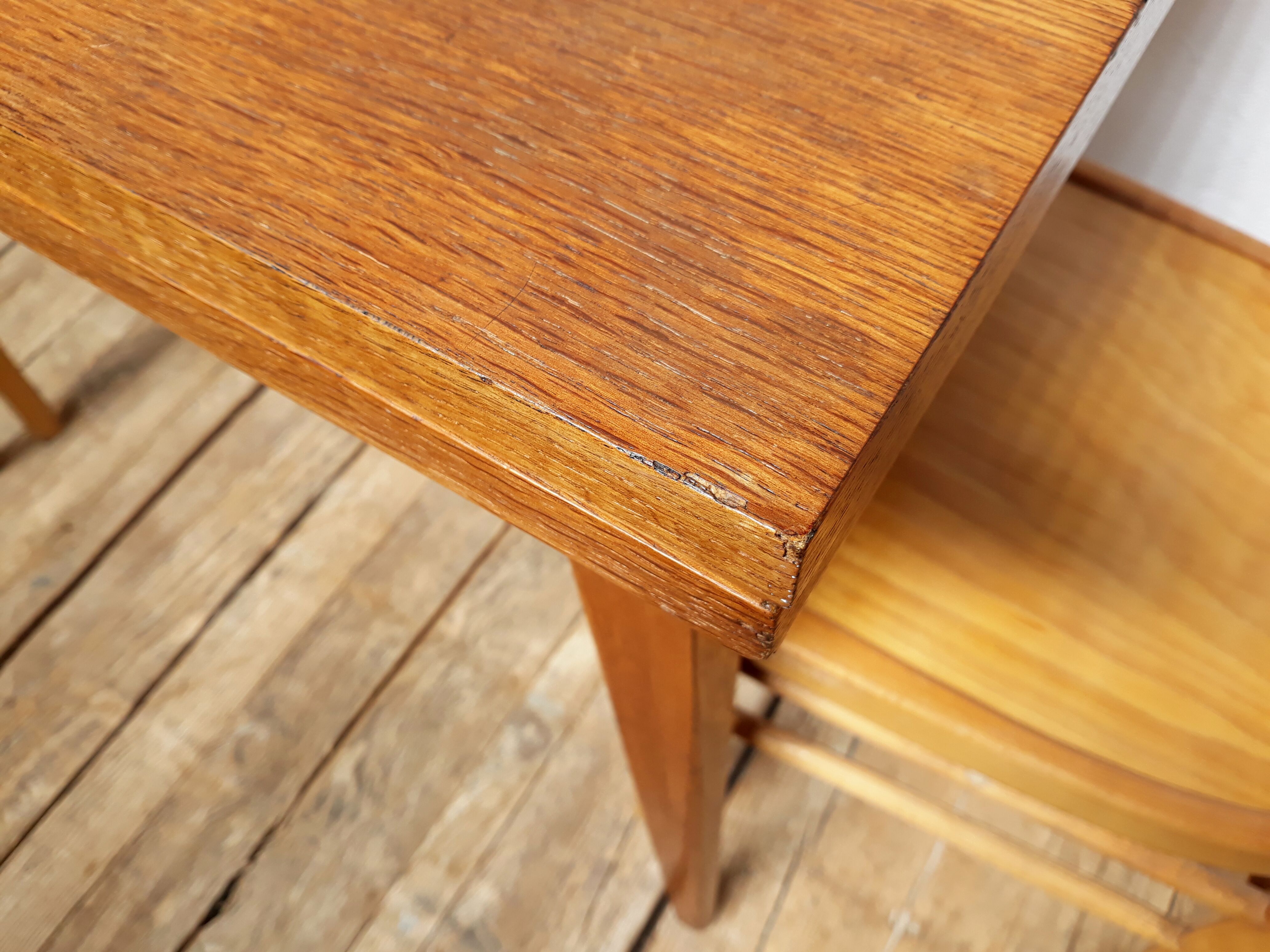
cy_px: 476
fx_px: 991
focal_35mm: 27
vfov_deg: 51.4
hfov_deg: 65.3
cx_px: 635
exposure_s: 1/350
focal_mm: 3.71
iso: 40
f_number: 1.7
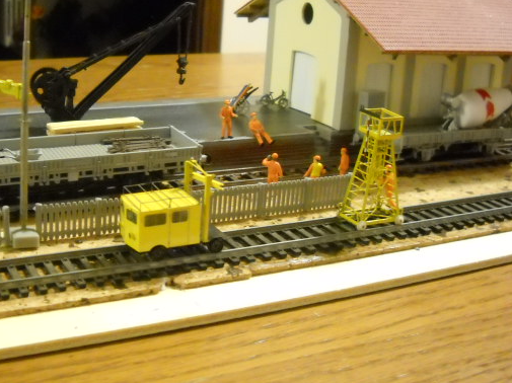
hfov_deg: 36.7
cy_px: 176
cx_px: 206
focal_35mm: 52
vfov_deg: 28.0
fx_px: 769
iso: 800
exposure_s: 1/7
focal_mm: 6.72
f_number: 3.1
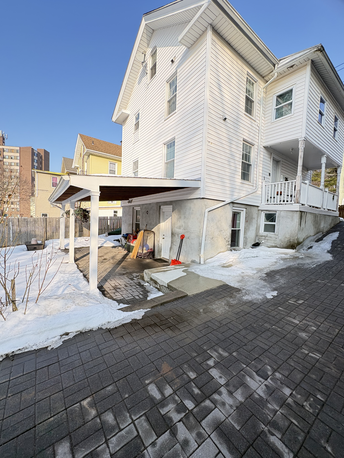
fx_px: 186
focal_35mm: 14
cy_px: 229
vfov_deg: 102.1
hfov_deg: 85.7
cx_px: 172
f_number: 2.2
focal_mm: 2.22
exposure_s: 1/318
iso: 40
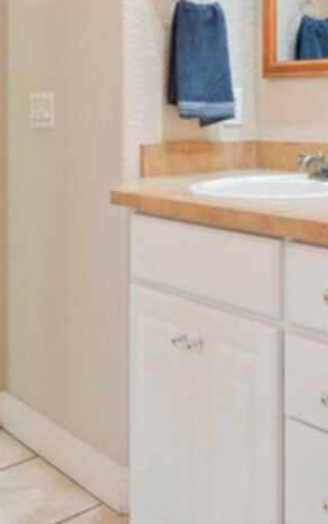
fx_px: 672
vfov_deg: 40.9
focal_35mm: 47
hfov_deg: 24.8
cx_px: 394
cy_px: 104
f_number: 11
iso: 400
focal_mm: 17
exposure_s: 1/15
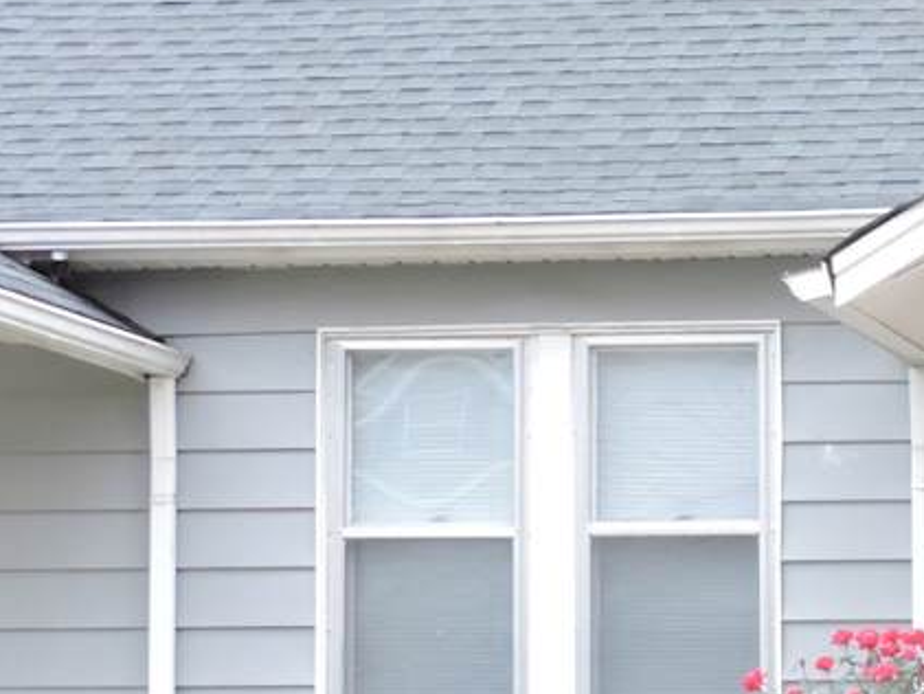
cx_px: 1297
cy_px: 562
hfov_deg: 12.5
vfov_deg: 9.7
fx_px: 4058
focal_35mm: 152
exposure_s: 1/30
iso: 400
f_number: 3.6
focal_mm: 8.9
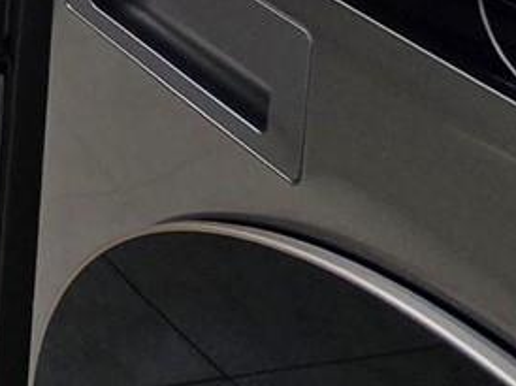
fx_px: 1132
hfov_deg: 15.5
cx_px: -687
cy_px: -623
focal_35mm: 76
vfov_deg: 12.9
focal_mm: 2.2
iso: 64
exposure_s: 1/60
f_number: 2.2
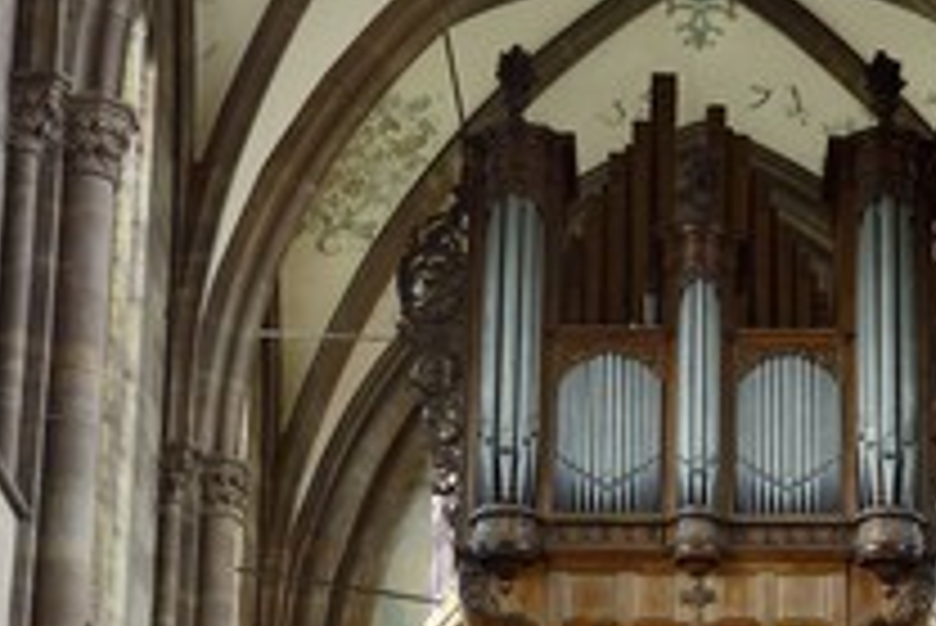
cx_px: 693
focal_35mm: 125
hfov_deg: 16.3
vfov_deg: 11.0
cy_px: 450
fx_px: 3252
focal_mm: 62
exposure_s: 1/80
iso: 800
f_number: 4
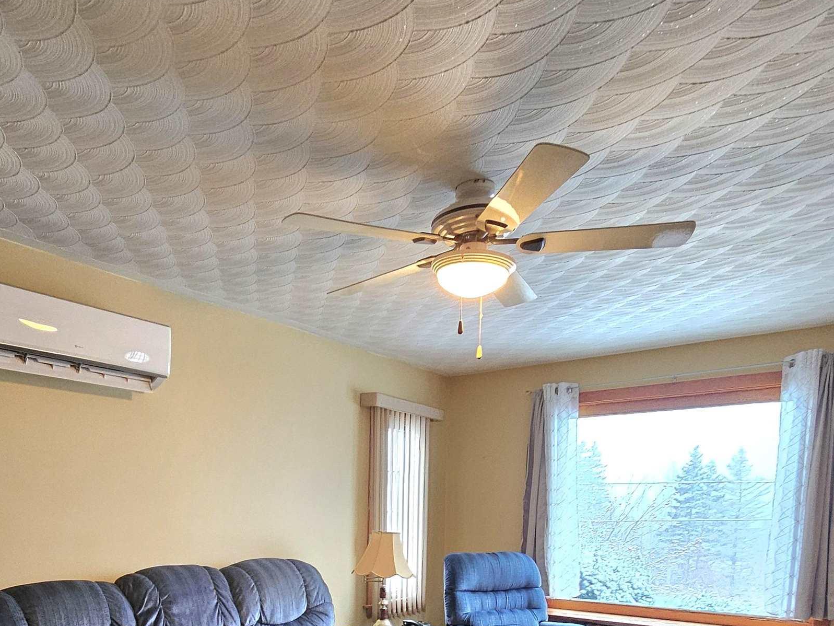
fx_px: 602
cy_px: 571
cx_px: 300
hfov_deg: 68.0
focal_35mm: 25
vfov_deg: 48.7
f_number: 2.2
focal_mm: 2.2
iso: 320
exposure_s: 1/30
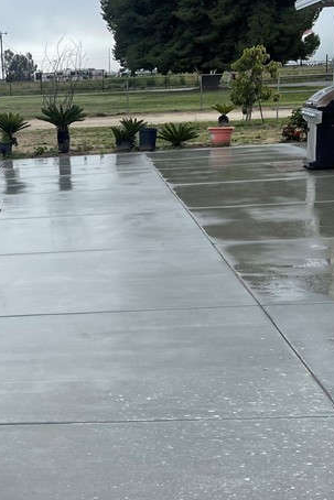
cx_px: 41
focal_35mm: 61
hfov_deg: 21.8
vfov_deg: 32.8
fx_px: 848
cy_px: 297
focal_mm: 5.1
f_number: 1.6
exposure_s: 1/962
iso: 32
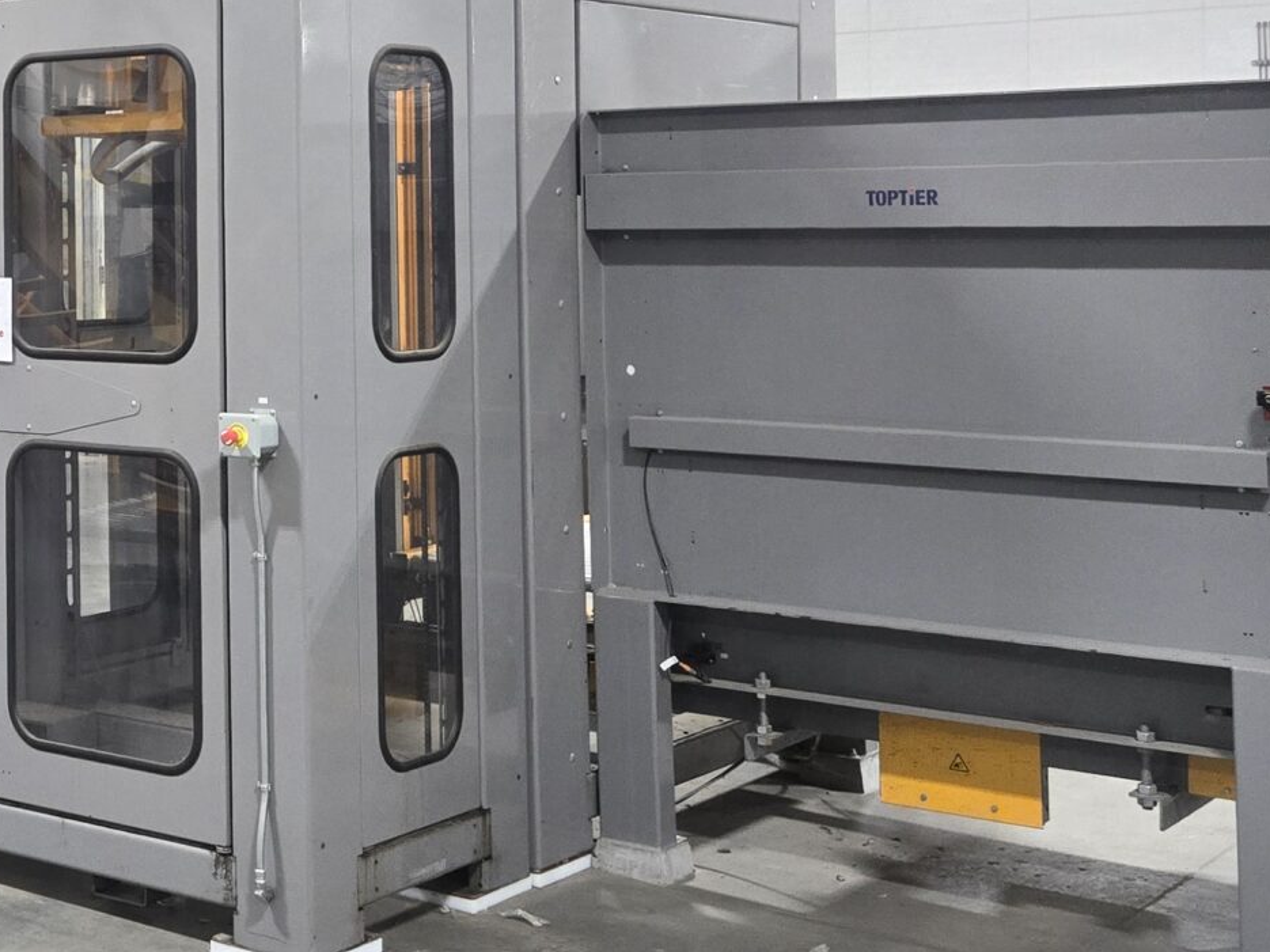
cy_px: 172
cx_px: 48
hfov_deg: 29.1
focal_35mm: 63
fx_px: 2311
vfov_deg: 22.9
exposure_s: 1/120
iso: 500
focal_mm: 5.4
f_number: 1.8
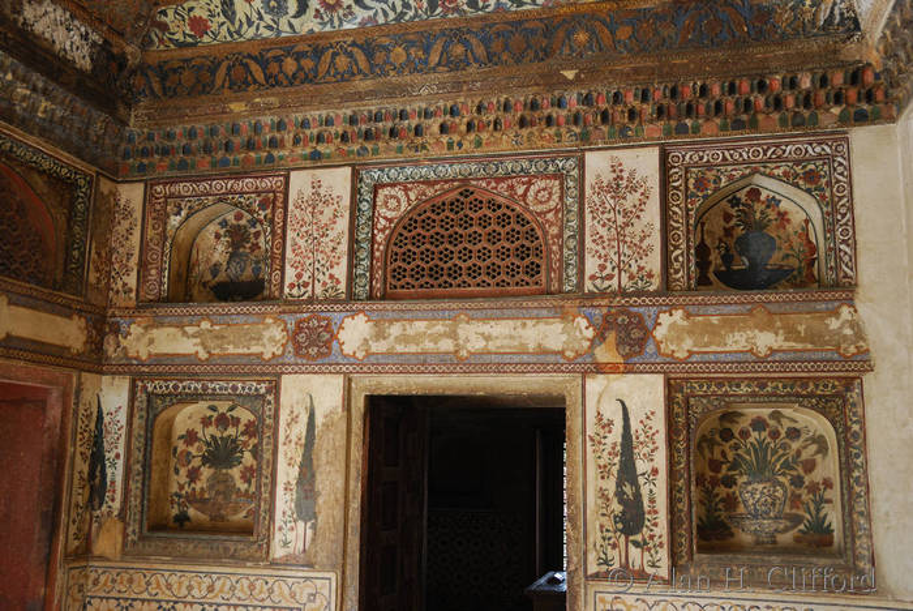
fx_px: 914
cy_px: 306
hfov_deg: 53.1
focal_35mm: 36
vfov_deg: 36.9
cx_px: 456
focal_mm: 24
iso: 180
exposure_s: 1/30
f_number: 3.8
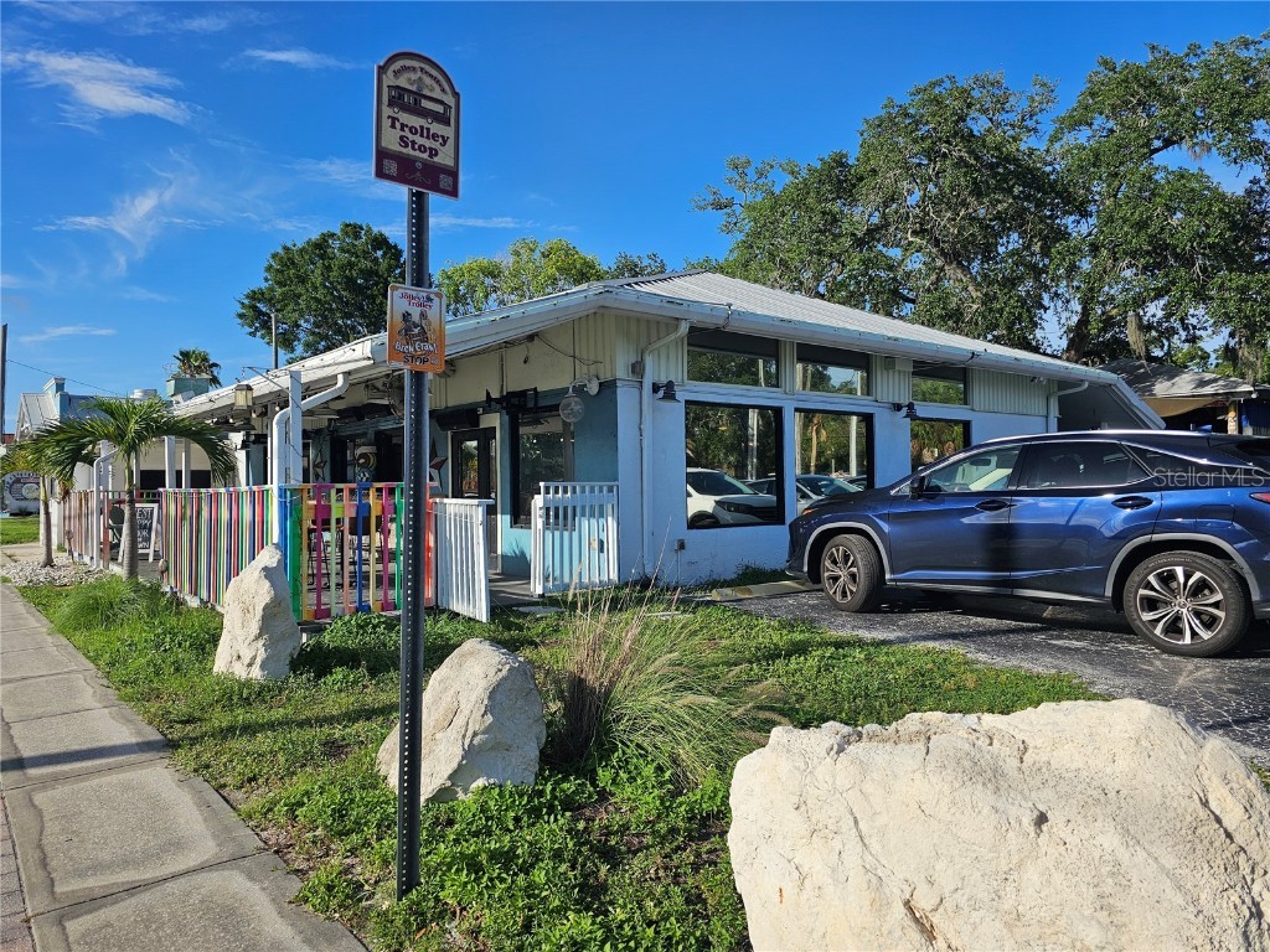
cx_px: 635
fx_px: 844
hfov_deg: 73.9
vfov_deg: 58.9
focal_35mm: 23
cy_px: 476
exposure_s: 1/1307
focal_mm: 6.3
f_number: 1.7
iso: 16
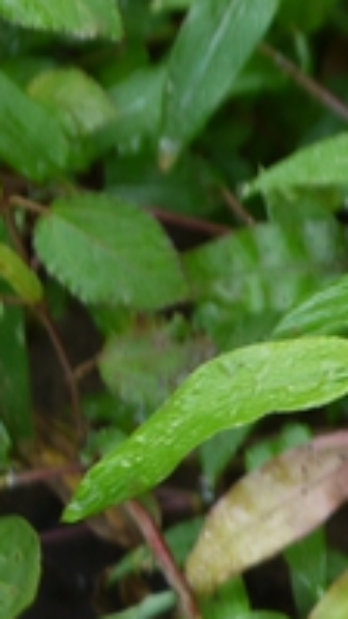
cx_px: 1526
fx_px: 8281
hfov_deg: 2.3
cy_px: 442
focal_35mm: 505
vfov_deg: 4.3
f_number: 2.8
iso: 100
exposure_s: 1/125
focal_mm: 45
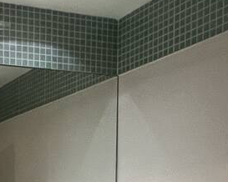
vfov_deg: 20.3
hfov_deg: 25.8
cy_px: 253
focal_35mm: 67
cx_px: -35
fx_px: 452
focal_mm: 1.57
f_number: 1.8
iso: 200
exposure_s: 1/60
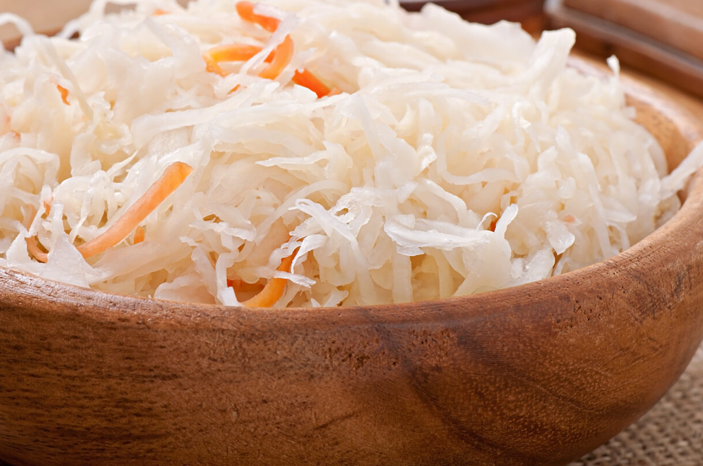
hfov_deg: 10.6
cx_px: 415
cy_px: 203
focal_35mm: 195
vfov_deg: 7.0
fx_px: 3795
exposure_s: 1/200
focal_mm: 105
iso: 100
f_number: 11
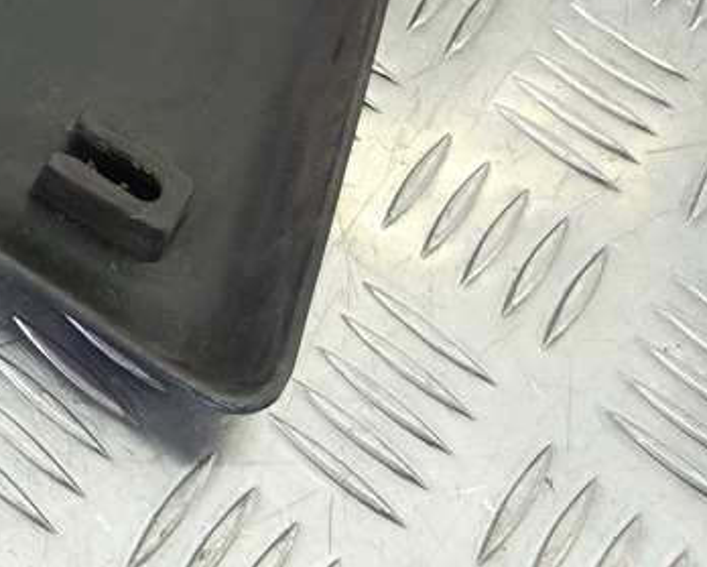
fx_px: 1382
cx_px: -325
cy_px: -195
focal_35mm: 66
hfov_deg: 23.5
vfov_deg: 20.8
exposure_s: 1/50
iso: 153
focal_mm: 4.11
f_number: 1.6
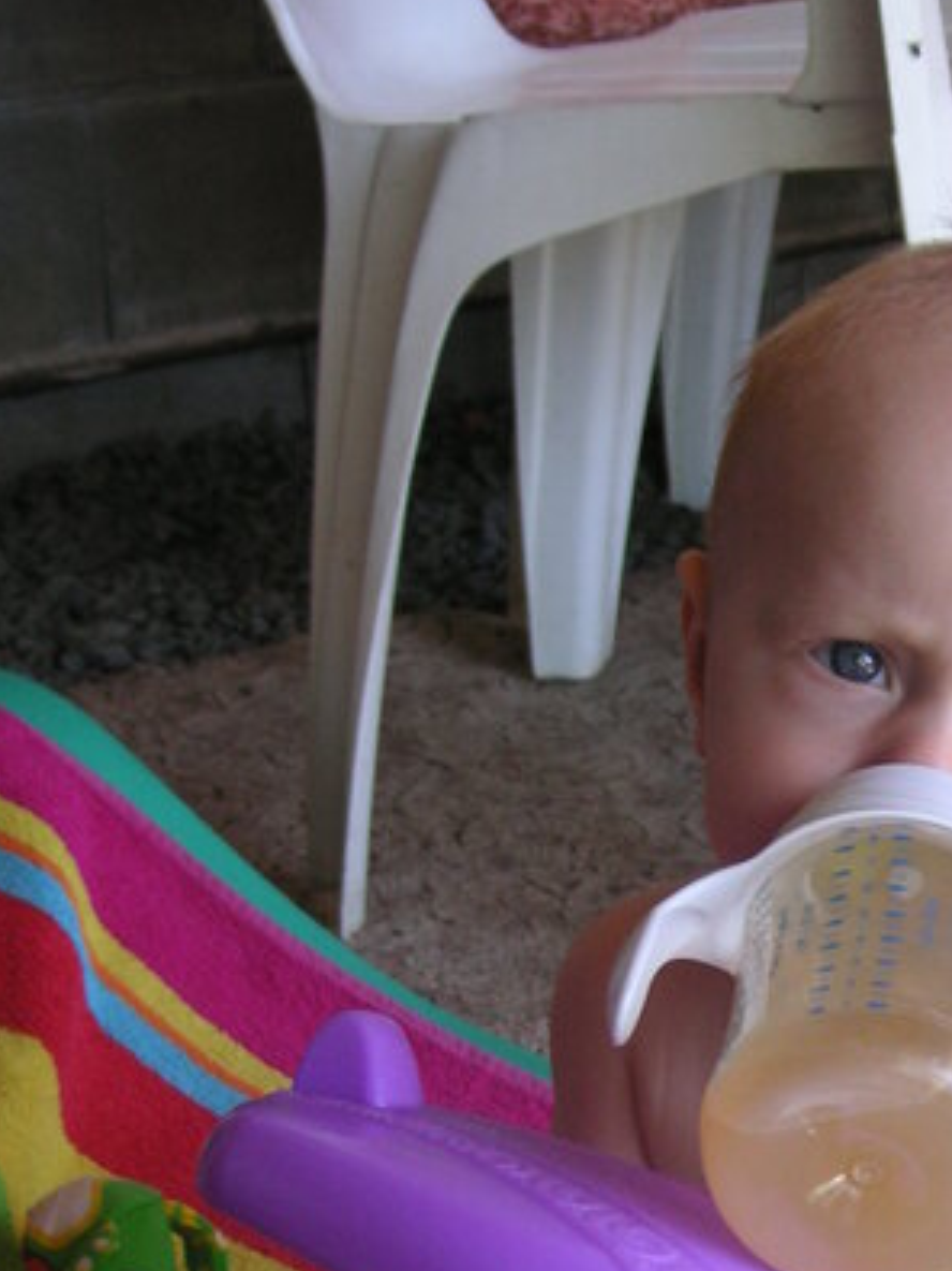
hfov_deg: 19.1
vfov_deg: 25.3
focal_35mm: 75
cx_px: 946
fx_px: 2752
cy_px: 1104
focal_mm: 6.1
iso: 50
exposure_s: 1/180
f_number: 2.8
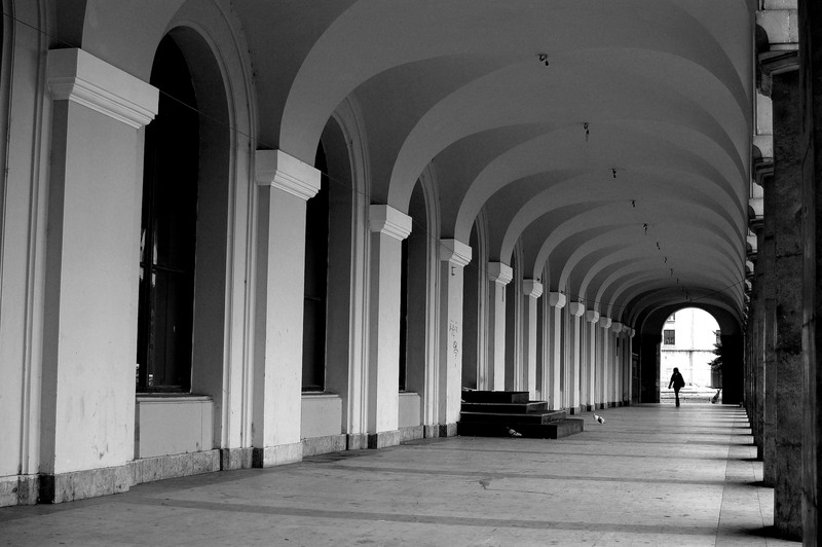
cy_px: 274
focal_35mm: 52
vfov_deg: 25.7
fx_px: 1198
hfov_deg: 37.9
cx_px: 411
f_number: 4
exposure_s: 1/400
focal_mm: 35
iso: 200
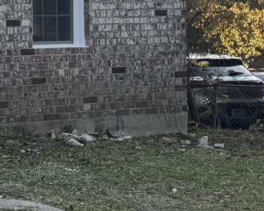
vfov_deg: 8.6
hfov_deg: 8.4
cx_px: -614
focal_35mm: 178
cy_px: -3
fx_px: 1391
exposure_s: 1/730
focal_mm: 6.76
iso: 80
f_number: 1.78
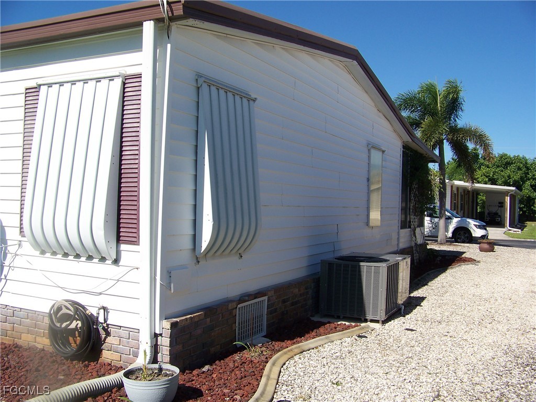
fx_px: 557
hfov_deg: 51.4
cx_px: 268
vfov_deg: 39.7
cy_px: 201
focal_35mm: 36
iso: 64
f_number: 4
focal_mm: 5.85
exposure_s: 1/500
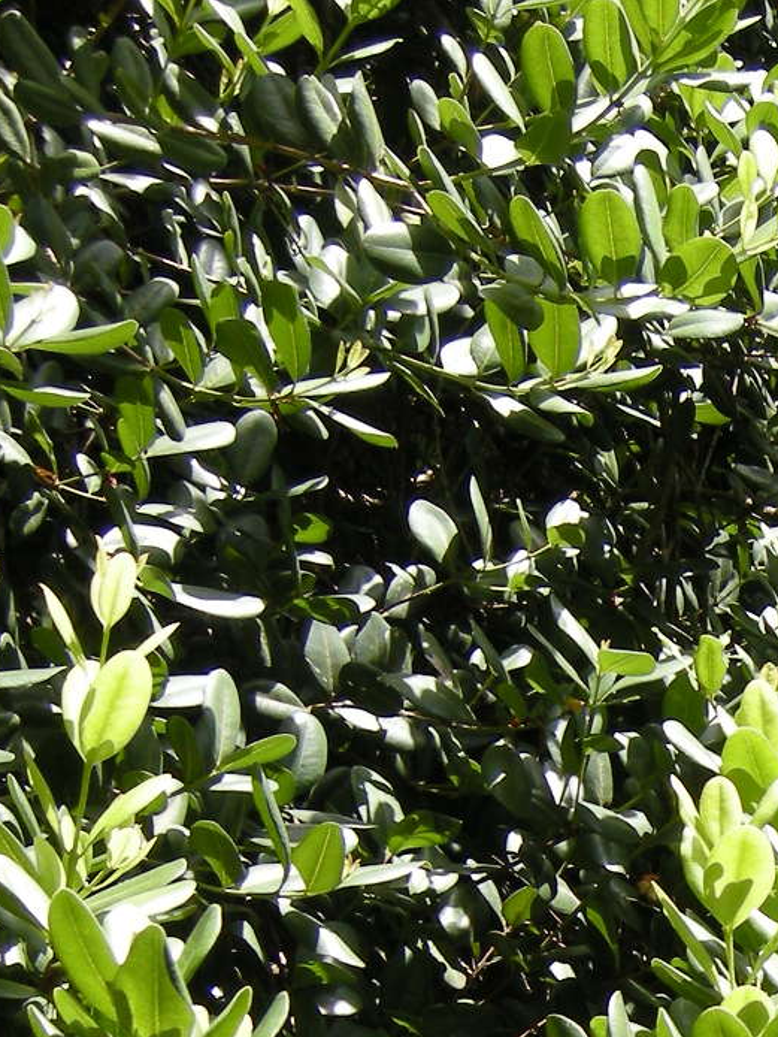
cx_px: 1062
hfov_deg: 11.9
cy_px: 1301
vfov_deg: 15.6
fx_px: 3624
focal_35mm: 121
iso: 64
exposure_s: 1/144
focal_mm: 7.5
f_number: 3.8
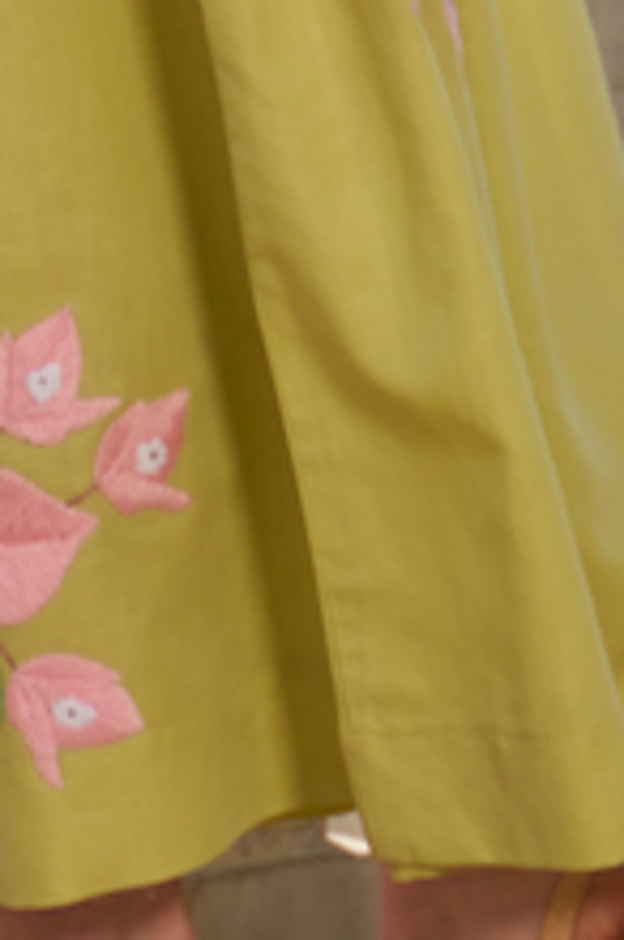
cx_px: 212
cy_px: -964
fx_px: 7850
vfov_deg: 6.6
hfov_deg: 4.6
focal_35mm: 301
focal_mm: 33
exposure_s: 1/1000
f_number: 2.8
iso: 50
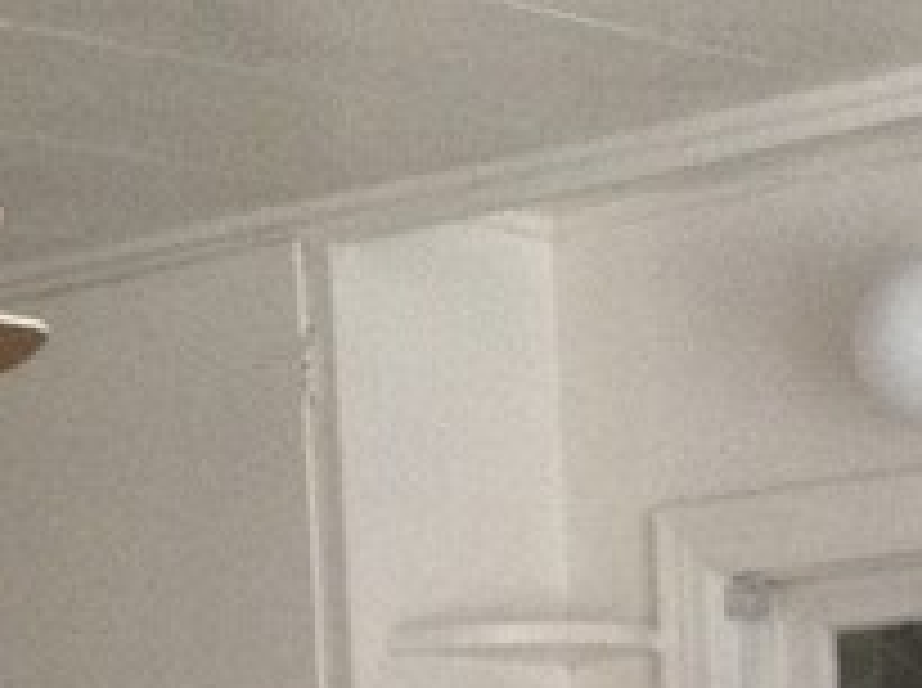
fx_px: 4387
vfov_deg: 8.5
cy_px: 1354
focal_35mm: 165
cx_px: 616
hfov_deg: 12.0
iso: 160
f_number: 2.4
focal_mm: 3.3
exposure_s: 1/25
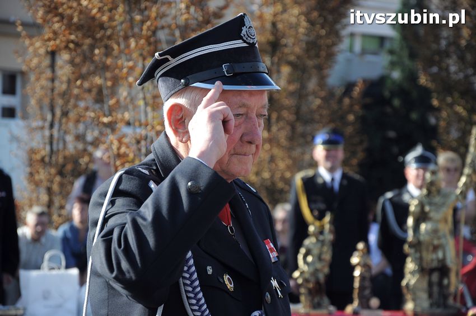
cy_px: 158
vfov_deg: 9.9
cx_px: 238
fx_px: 1823
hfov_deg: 14.9
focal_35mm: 138
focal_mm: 92
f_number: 6.3
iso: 400
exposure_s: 1/640
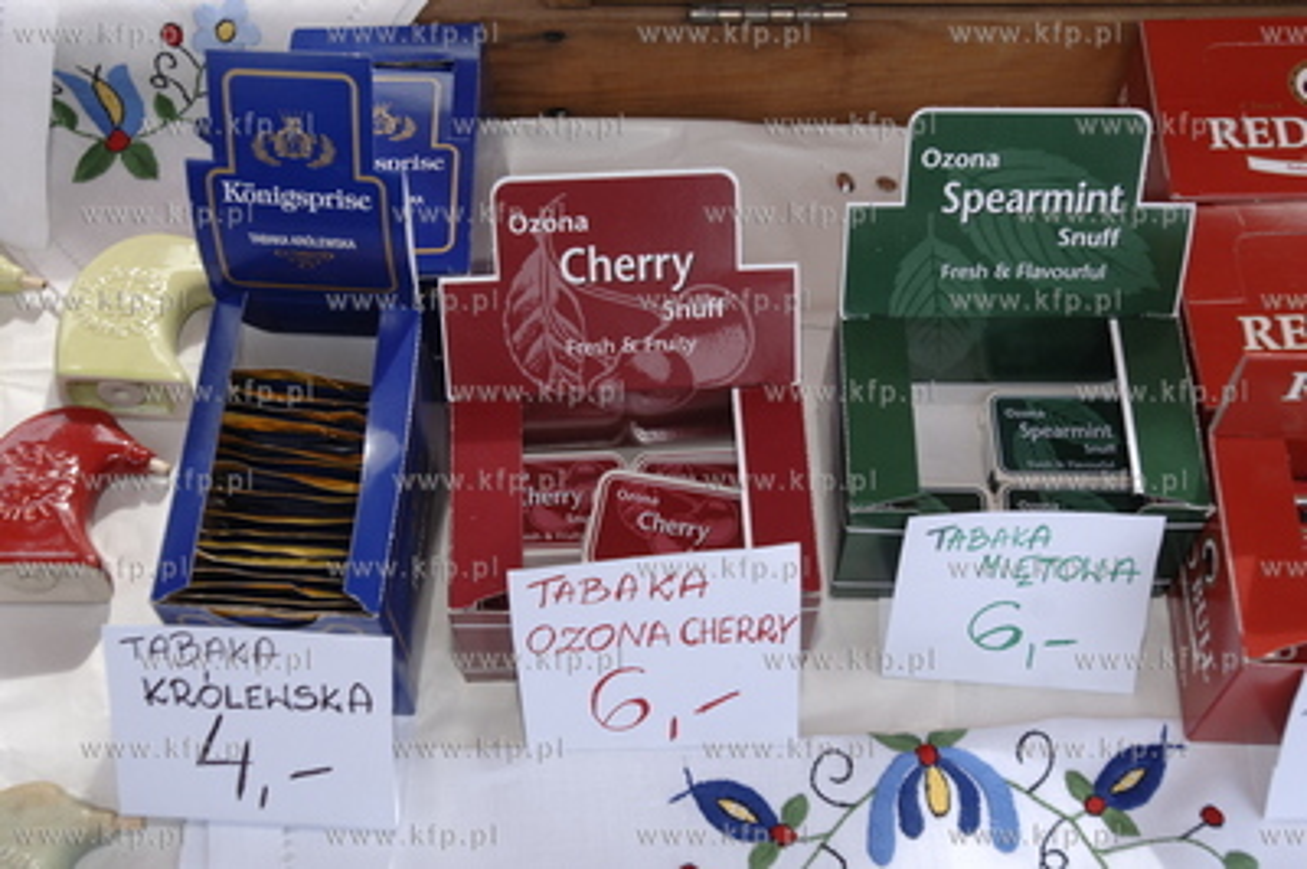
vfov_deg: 28.0
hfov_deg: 41.1
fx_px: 1741
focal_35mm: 48
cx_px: 654
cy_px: 434
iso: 400
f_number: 5.6
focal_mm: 32
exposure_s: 1/750
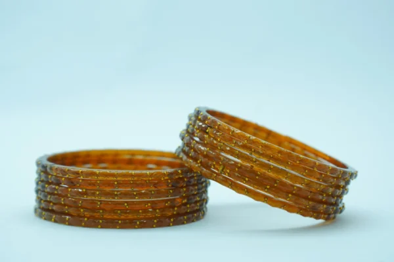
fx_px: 1029
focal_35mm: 94
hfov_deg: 21.7
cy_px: 131
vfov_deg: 14.6
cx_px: 197
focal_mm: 63
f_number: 6.3
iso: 640
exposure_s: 1/250
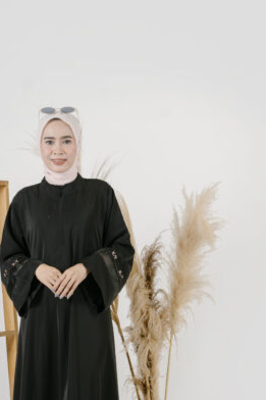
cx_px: 50
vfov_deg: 29.9
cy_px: 254
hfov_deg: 20.1
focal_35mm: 67
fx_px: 743
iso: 200
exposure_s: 1/160
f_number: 6.3
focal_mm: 35
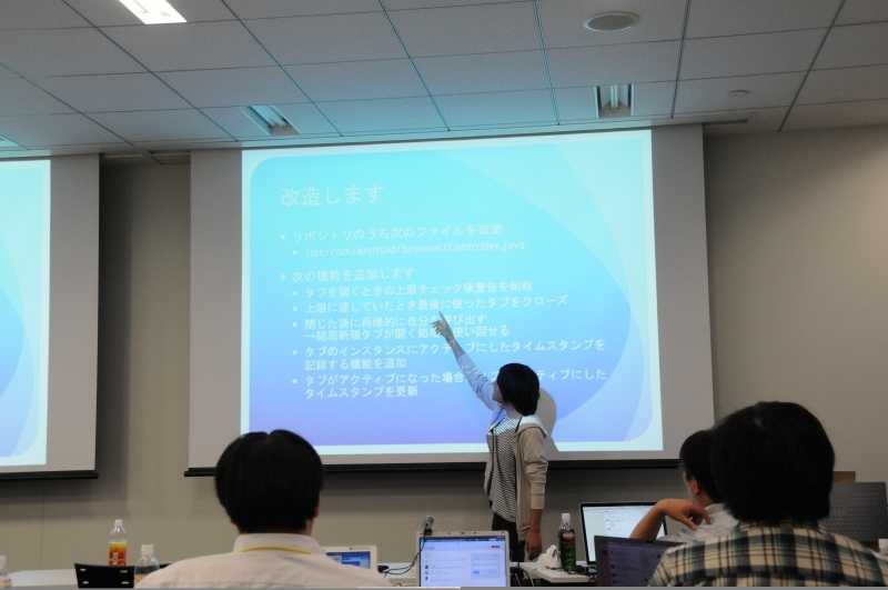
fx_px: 1182
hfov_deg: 41.2
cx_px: 444
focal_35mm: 48
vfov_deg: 28.0
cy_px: 295
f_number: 5.6
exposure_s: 1/125
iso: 1600
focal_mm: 32
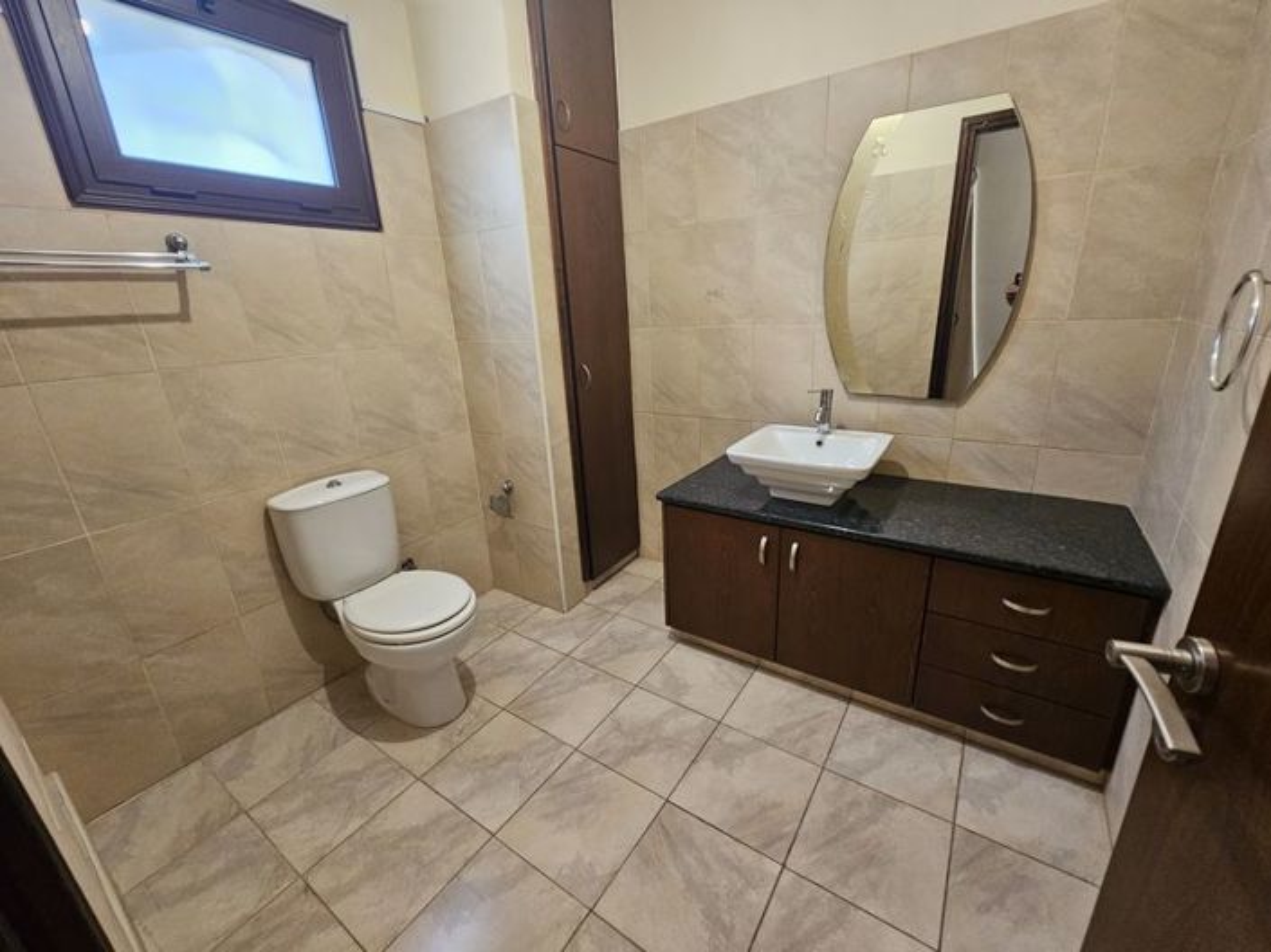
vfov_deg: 89.9
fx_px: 477
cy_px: 476
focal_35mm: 13
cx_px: 636
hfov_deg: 106.2
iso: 400
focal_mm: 2.2
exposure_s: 1/40
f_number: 2.2
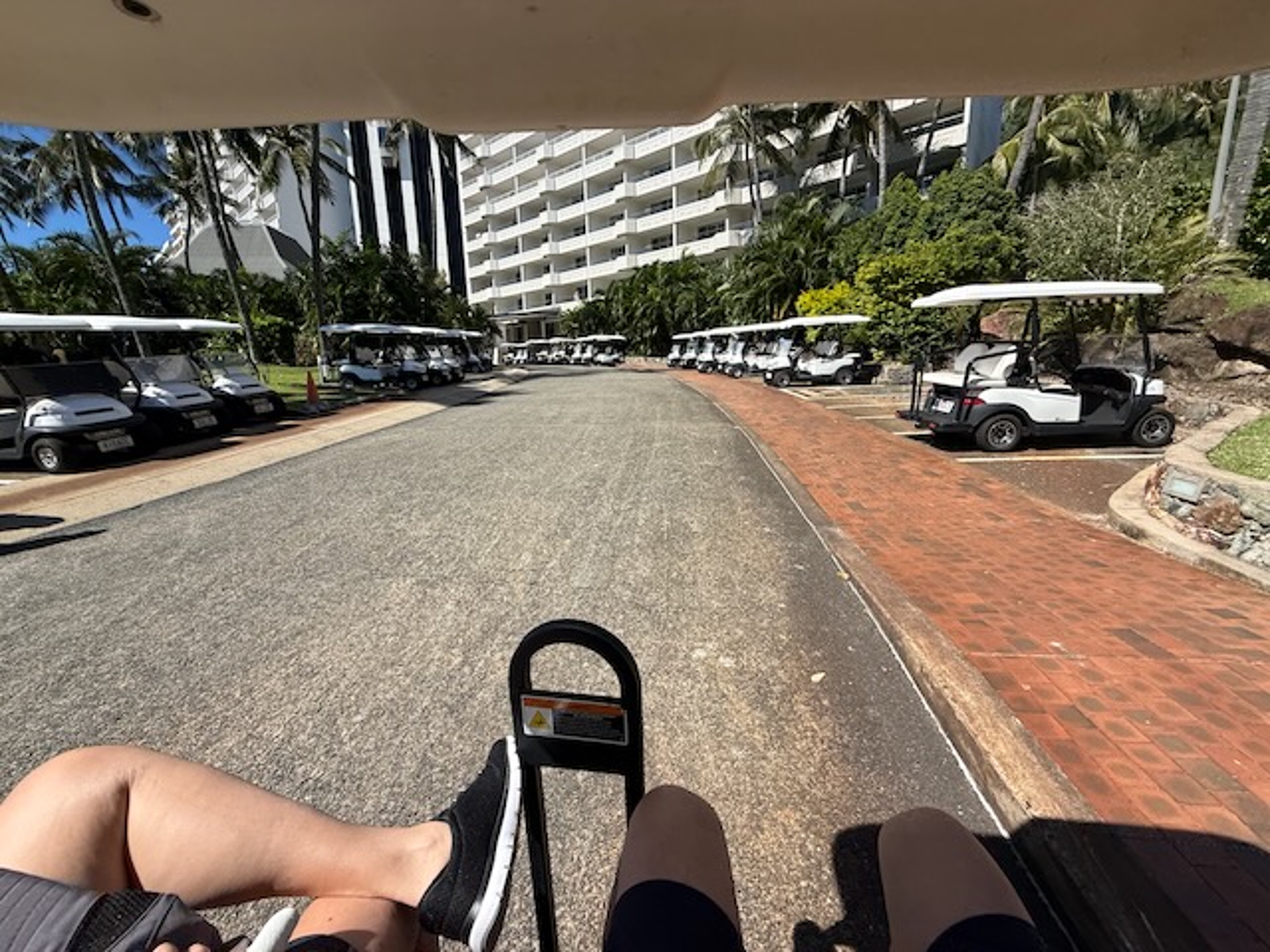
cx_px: 635
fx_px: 514
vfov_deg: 85.7
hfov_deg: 102.1
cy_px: 476
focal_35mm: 14
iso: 50
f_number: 2.2
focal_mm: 2.22
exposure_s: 1/1848
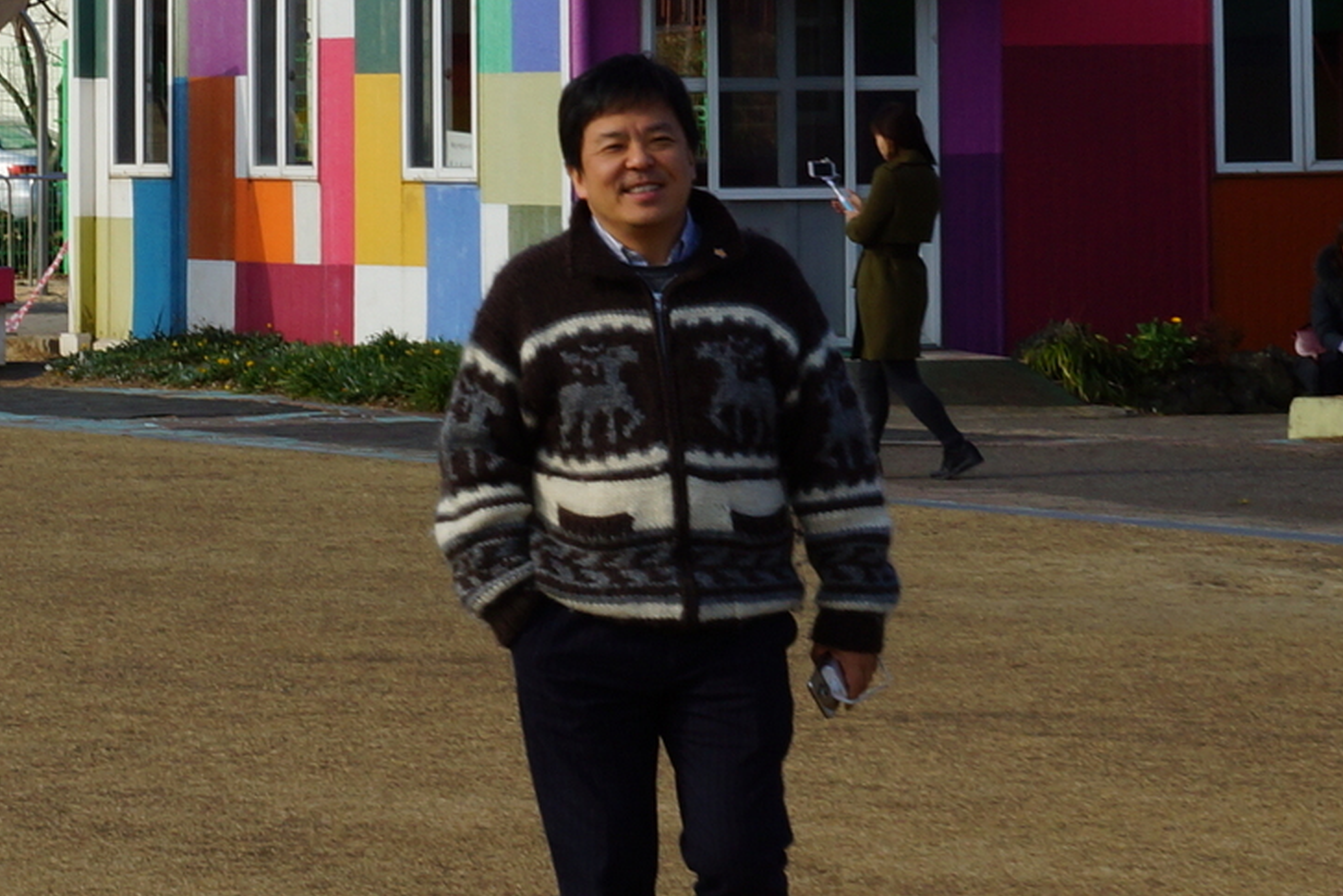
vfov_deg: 5.3
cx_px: -798
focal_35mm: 258
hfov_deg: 7.8
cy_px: 14
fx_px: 9626
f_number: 11
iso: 100
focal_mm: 50
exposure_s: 1/125
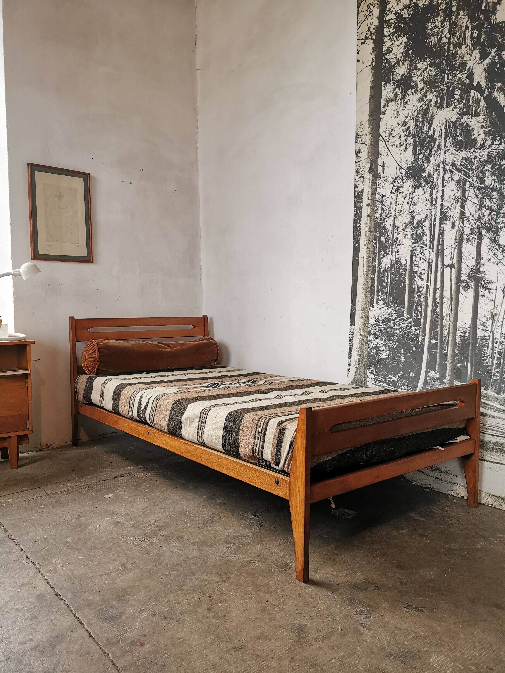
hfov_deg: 51.4
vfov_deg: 65.3
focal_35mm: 27
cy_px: 336
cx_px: 252
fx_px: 525
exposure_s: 1/100
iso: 320
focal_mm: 5.56
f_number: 1.6
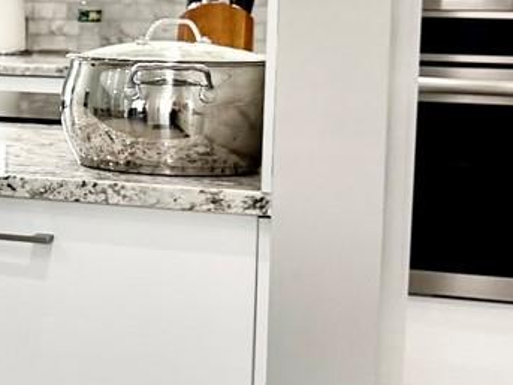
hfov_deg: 15.0
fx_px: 1659
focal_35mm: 112
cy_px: 82
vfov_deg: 13.2
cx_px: -437
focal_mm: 6.76
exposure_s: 1/215
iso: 160
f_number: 1.78
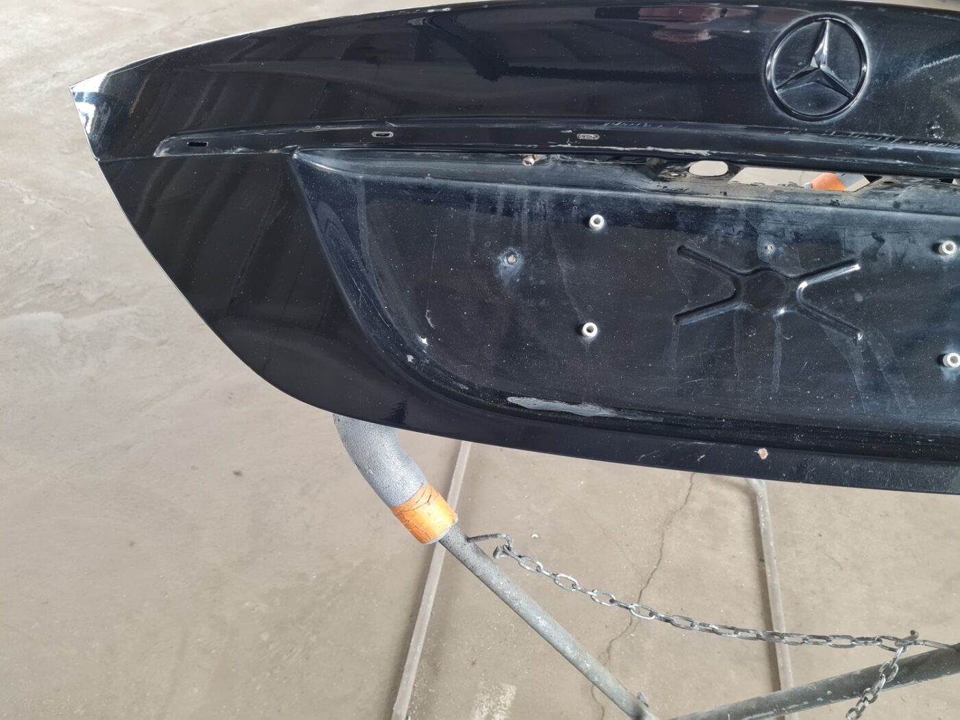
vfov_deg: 53.1
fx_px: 721
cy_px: 360
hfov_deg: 67.3
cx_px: 480
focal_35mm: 26
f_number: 1.8
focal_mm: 5.4
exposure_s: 1/50
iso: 200
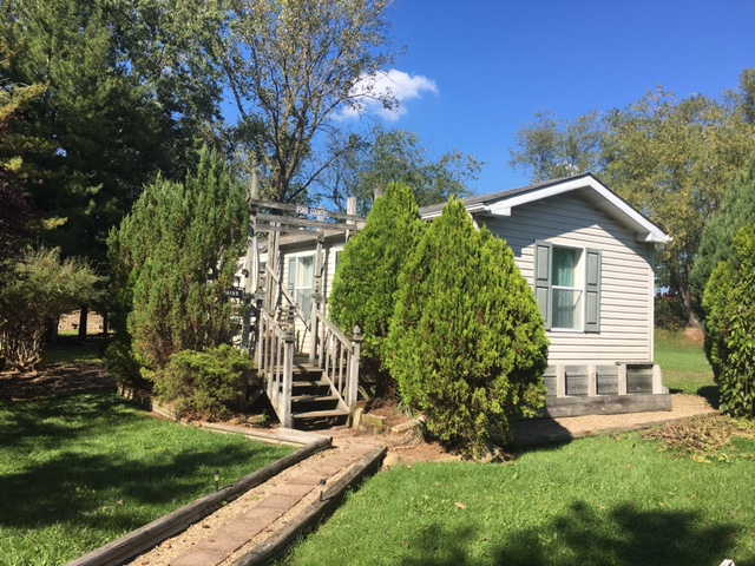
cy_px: 283
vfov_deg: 48.2
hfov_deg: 61.7
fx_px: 633
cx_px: 378
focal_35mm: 29
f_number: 2.2
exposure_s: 1/1148
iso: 25
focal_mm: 4.15
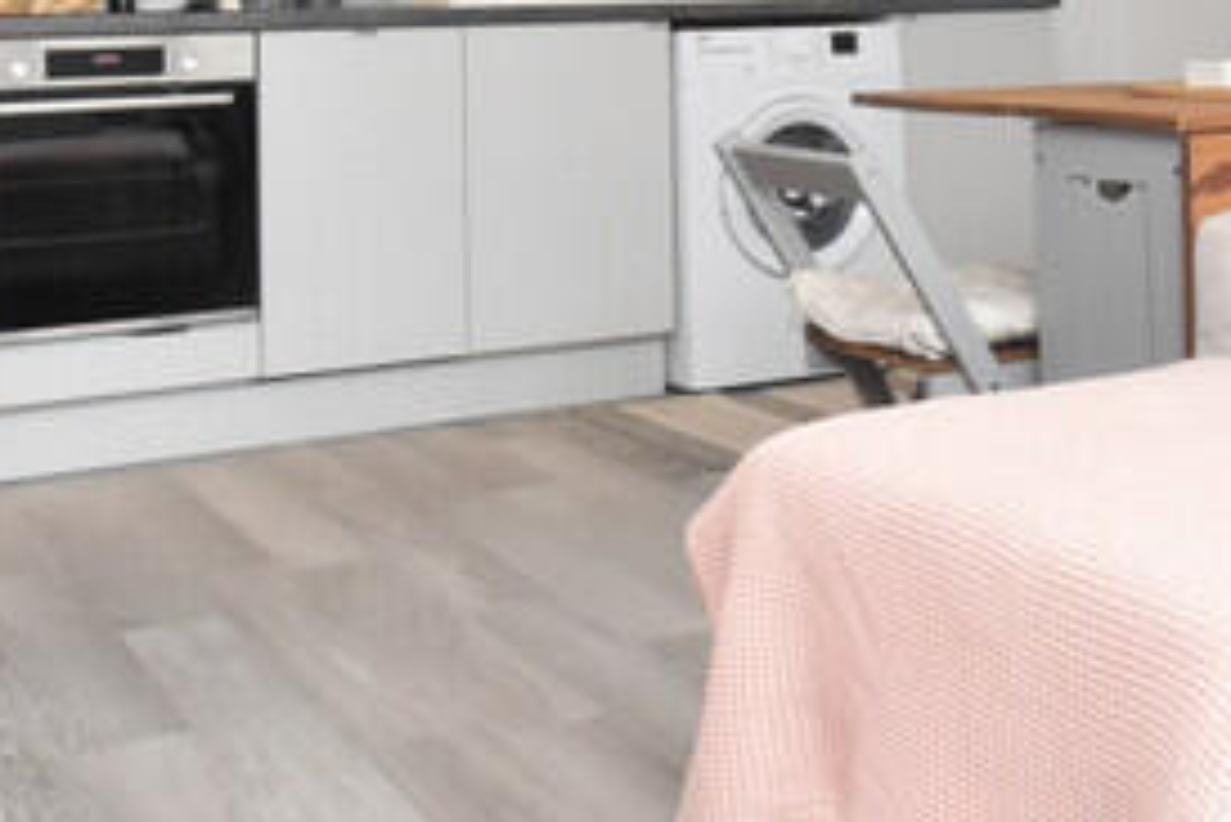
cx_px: 881
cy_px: -191
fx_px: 1916
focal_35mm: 56
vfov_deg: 22.2
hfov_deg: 35.1
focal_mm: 10
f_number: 10
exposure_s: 1/60
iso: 1400
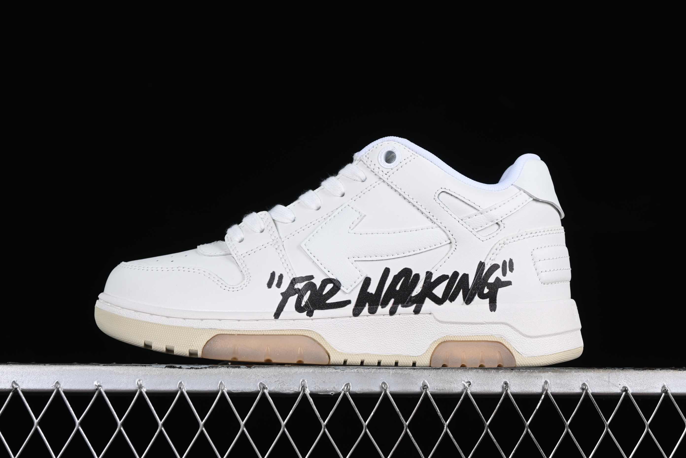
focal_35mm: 75
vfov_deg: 18.2
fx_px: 1429
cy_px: 229
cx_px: 343
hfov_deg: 27.0
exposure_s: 1/80
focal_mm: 50
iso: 160
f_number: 8
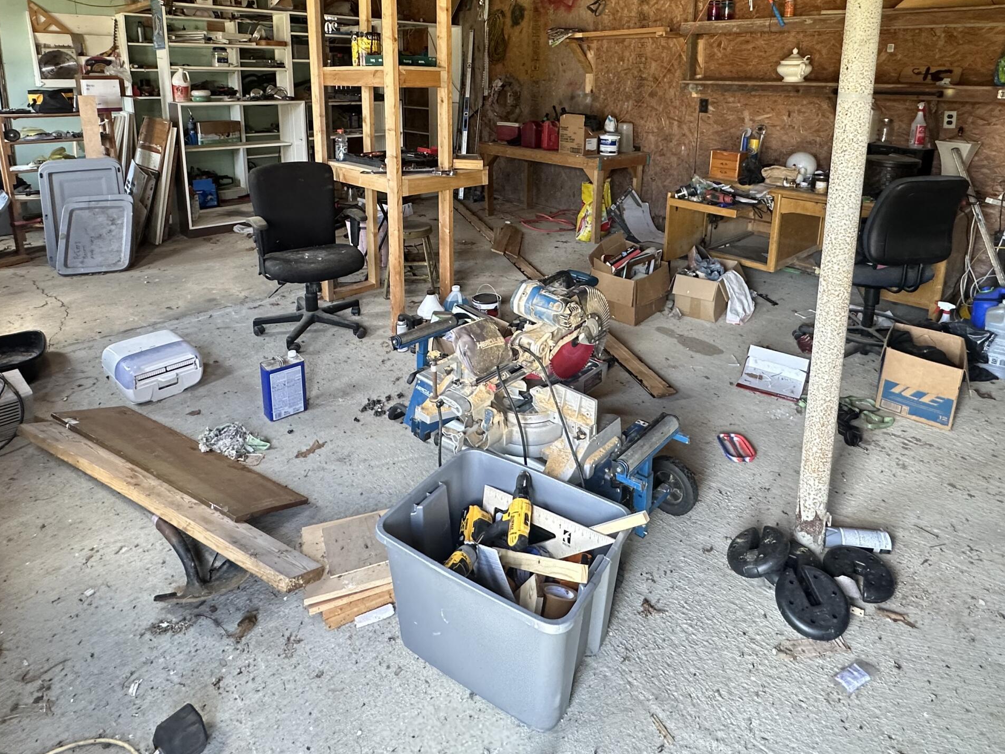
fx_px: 639
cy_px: 201
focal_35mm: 22
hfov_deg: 76.3
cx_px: 533
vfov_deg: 58.3
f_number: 2.2
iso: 250
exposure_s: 1/60
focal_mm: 2.22
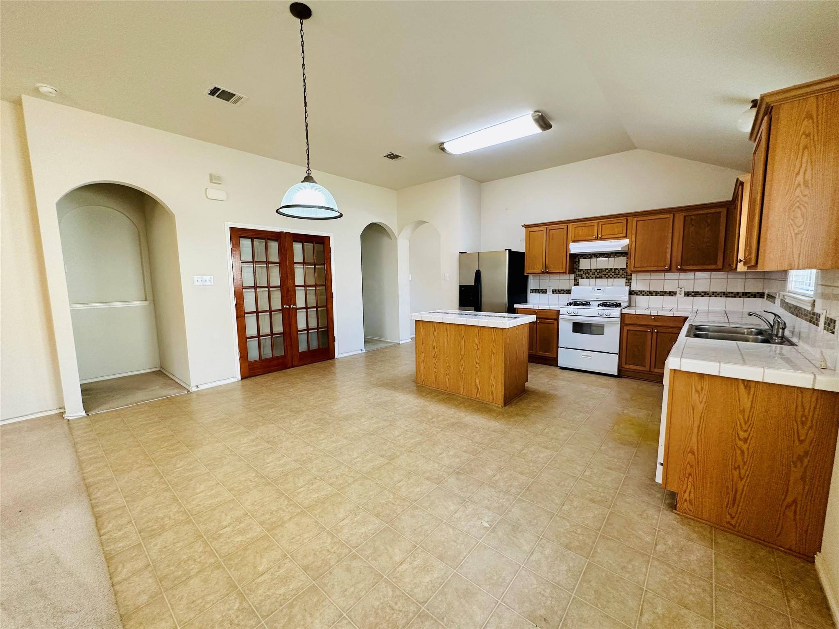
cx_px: 420
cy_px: 314
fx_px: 339
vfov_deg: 85.7
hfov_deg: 102.1
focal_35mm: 14
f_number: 2.2
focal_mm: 2.22
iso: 250
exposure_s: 1/120
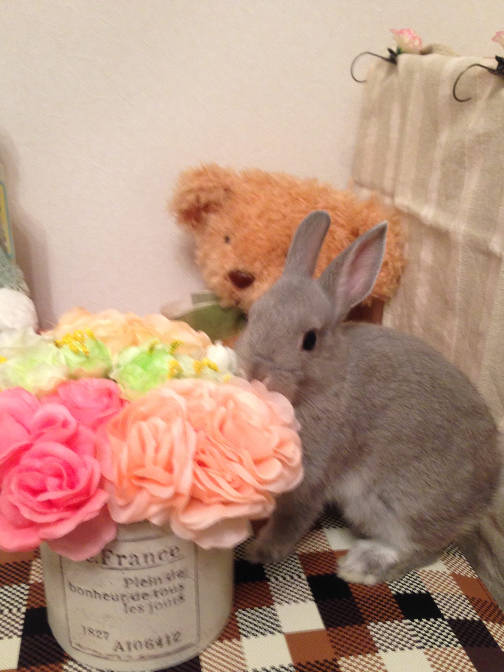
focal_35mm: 38
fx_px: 738
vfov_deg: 48.8
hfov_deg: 37.7
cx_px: 245
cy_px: 381
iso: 125
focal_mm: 4.12
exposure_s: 1/20
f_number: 2.4
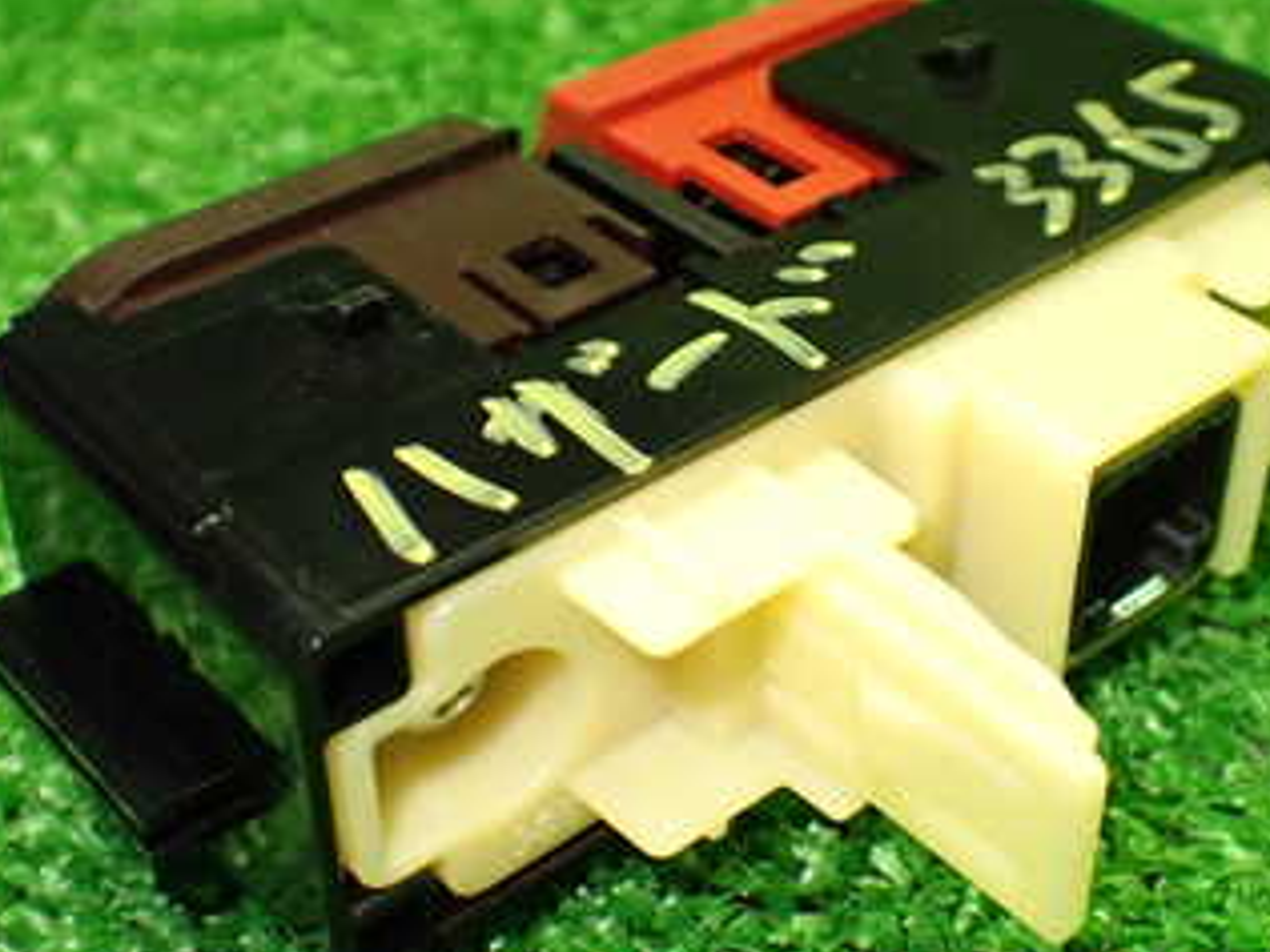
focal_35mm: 57
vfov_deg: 25.6
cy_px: 406
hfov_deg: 33.7
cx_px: 764
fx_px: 2091
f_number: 2.3
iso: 500
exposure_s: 1/125
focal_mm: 5.4
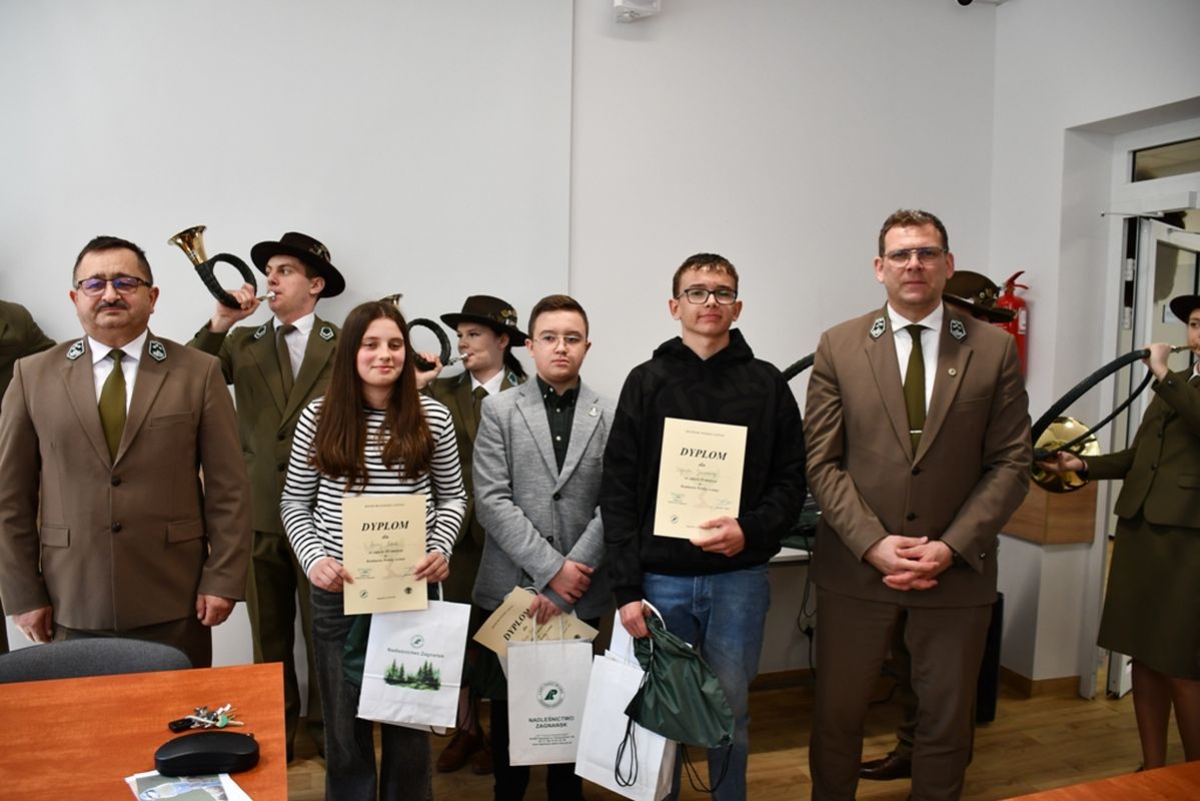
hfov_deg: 67.4
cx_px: 600
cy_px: 400
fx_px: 900
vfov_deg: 48.0
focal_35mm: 27
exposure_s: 1/200
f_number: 3.5
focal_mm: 18
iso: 800
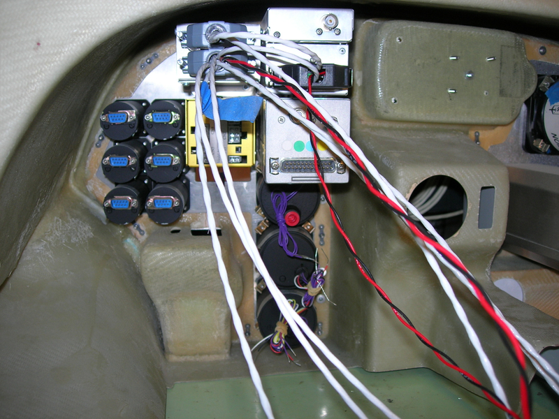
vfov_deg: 37.7
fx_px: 614
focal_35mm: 38
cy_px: 210
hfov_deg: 49.0
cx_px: 280
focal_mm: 7.8
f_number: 2.8
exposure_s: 1/60.1
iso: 64
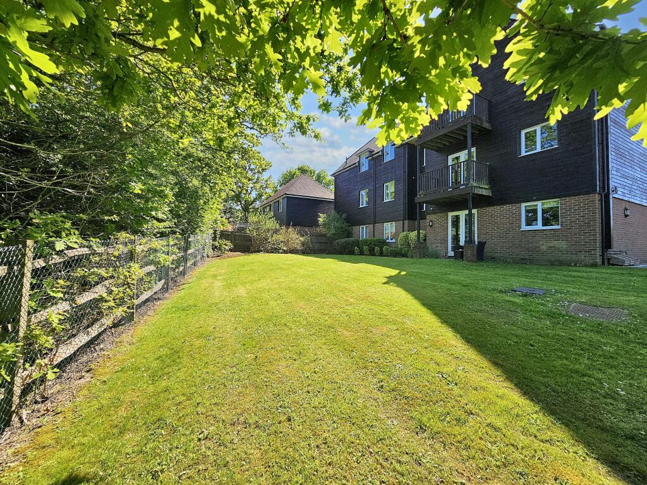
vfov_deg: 89.9
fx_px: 243
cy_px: 242
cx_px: 324
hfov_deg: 106.2
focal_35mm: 13
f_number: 2.2
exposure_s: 1/1218
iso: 50
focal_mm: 2.2
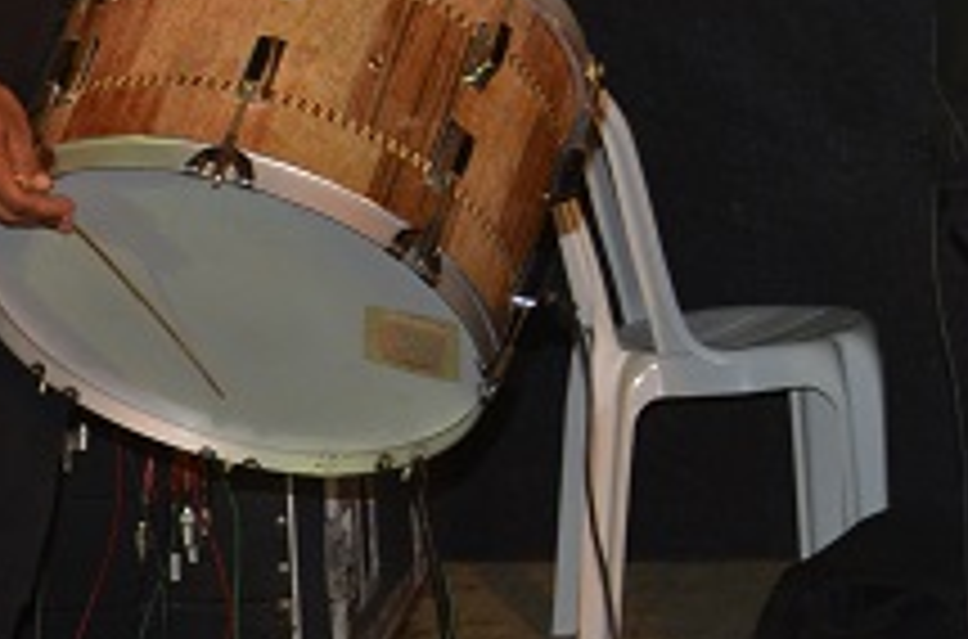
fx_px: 5228
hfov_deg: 10.2
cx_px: 1540
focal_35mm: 195
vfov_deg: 6.9
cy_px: -308
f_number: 4.5
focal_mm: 40
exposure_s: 1/60
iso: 800
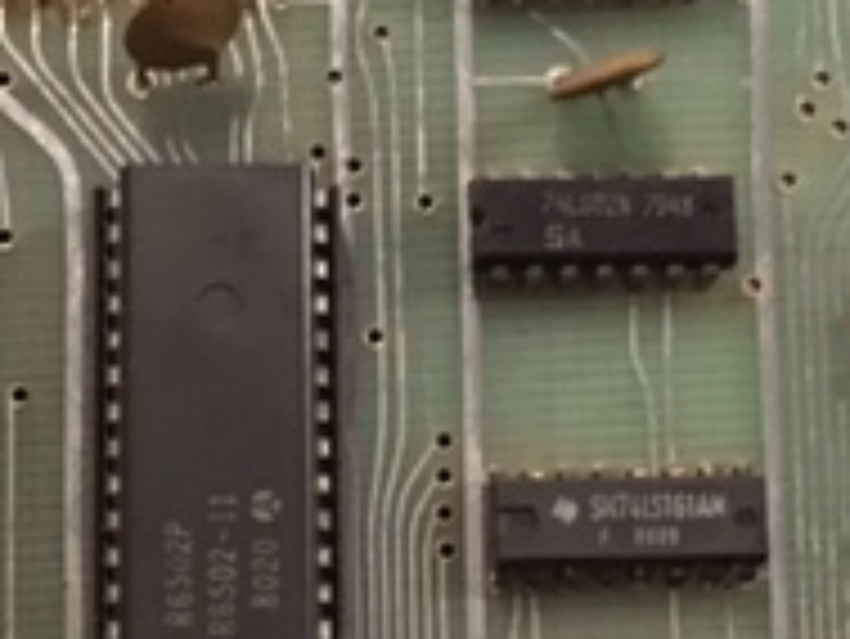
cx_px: 243
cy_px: 608
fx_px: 2408
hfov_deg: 19.9
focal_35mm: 98
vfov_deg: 14.9
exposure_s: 1/17
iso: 500
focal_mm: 4.15
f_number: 2.2
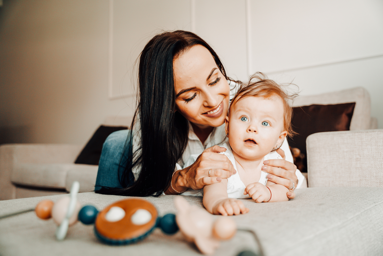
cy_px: 128
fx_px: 366
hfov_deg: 55.2
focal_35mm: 34
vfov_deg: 38.5
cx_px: 192
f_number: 2.8
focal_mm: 34.4
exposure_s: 1/160
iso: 1250
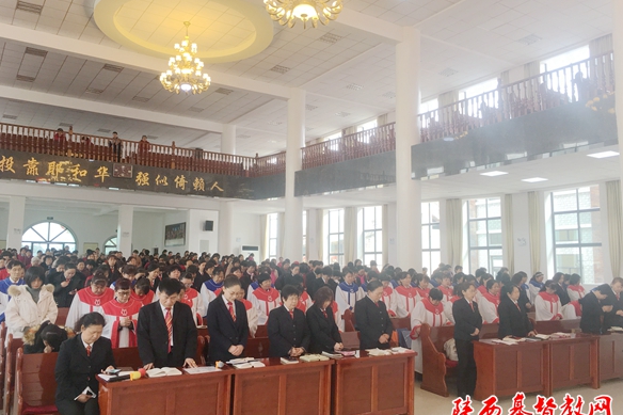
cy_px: 212
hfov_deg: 60.3
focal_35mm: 31
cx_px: 307
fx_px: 536
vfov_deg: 42.3
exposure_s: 1/33
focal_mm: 4.15
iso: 32
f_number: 2.2
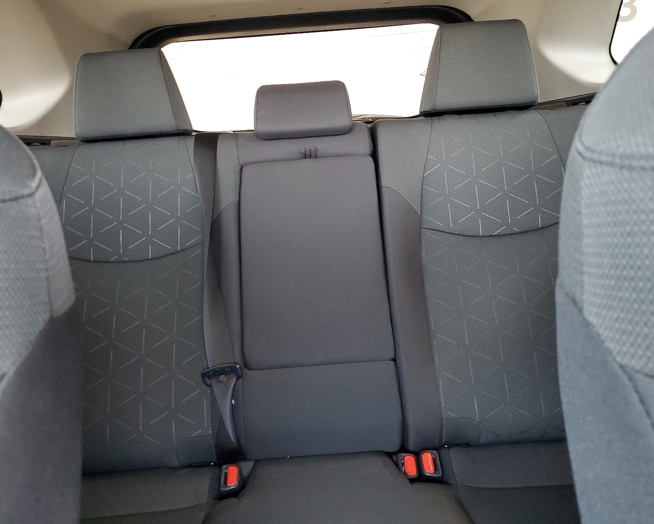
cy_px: 264
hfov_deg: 62.2
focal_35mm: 28
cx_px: 310
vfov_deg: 51.5
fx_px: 542
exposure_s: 1/60.2
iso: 287
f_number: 1.5
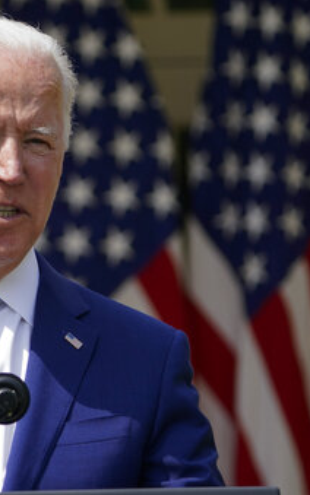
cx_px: -38
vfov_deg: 3.4
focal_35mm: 616
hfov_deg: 2.1
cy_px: 248
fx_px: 8323
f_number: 11
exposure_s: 1/800
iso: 1000
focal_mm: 400
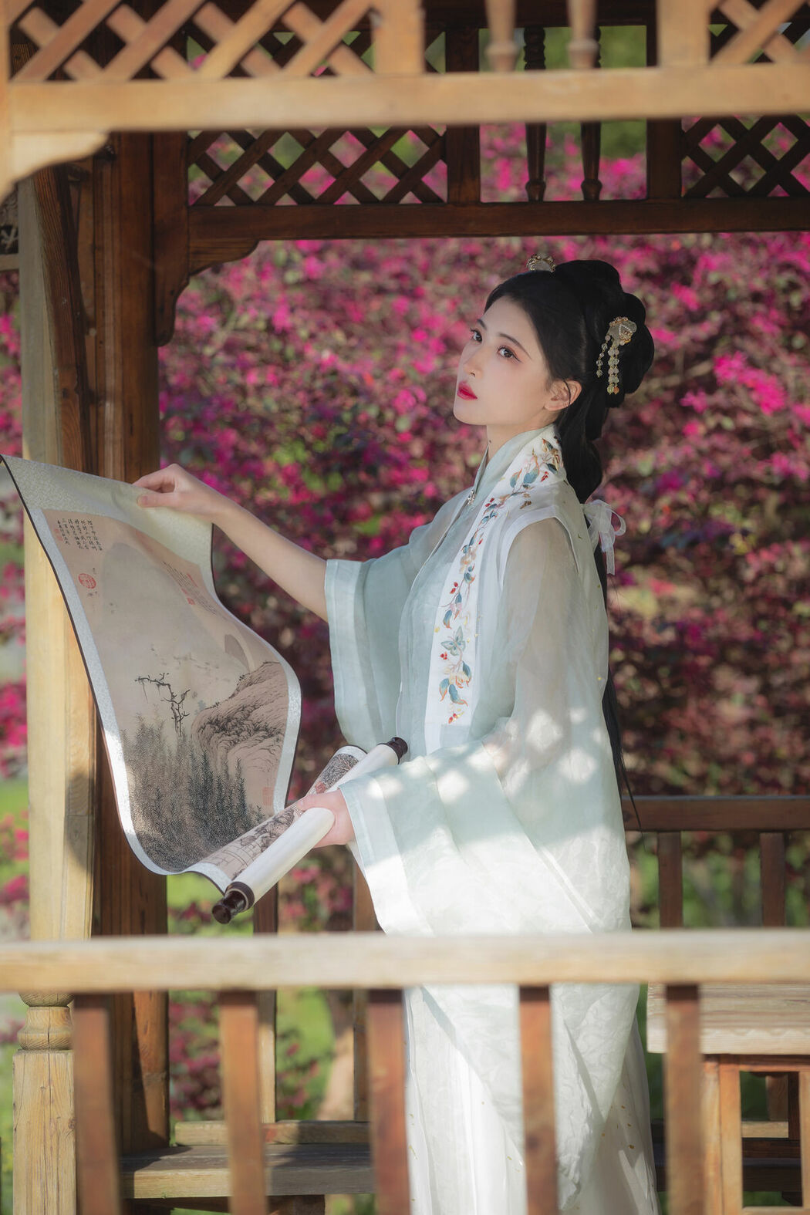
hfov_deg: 9.5
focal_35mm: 144
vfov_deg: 14.3
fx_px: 4860
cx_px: 405
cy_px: 608
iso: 100
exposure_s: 1/320
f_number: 3.5
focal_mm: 145
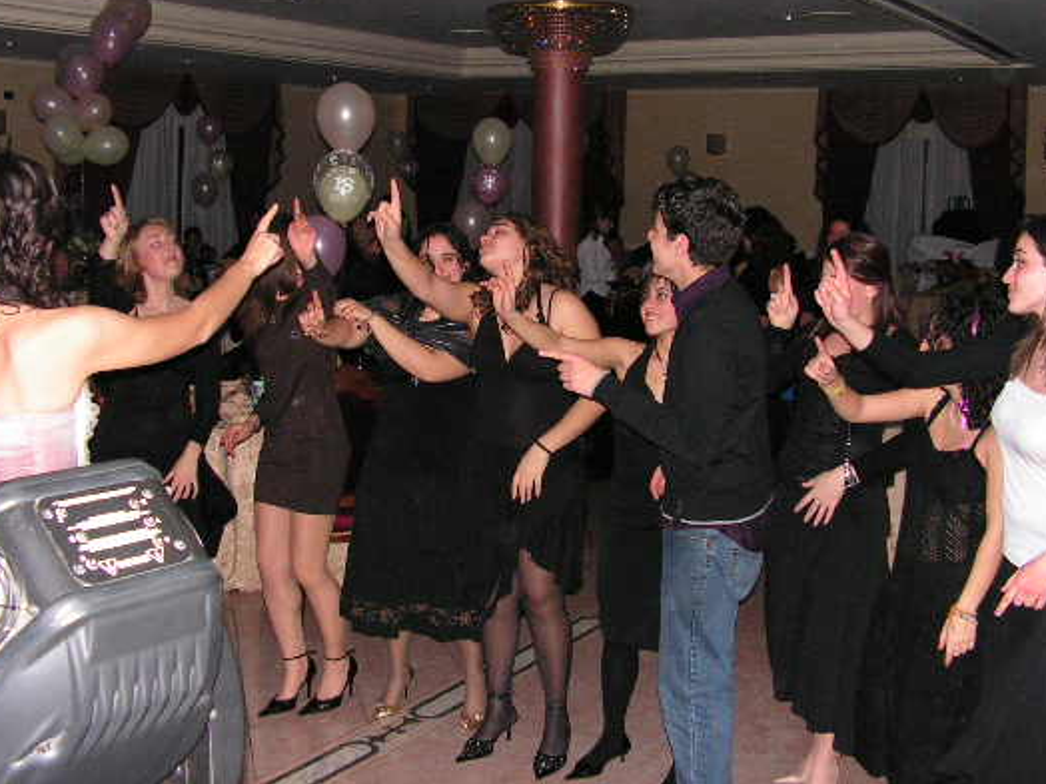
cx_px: 515
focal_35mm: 44
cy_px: 339
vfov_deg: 32.8
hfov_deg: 42.9
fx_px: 1330
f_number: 3.2
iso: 200
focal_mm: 6
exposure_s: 1/40
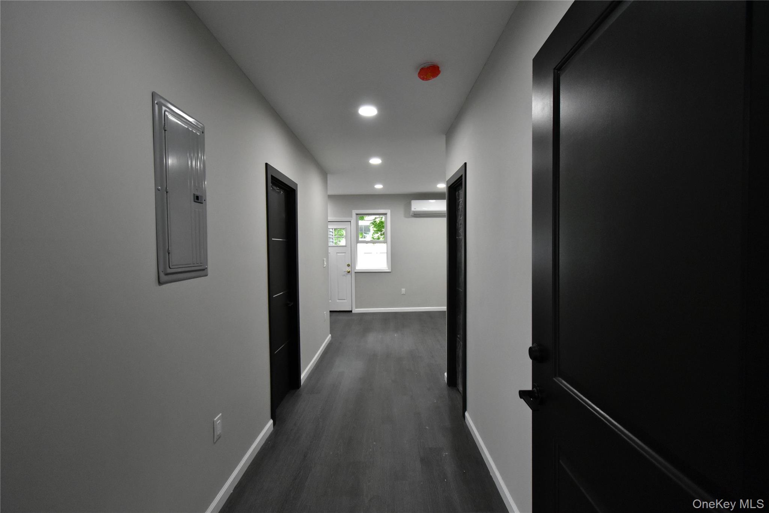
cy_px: 256
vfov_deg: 77.3
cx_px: 384
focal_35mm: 15
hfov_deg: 100.4
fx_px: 320
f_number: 4.5
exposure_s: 1/160
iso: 1800
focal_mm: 10
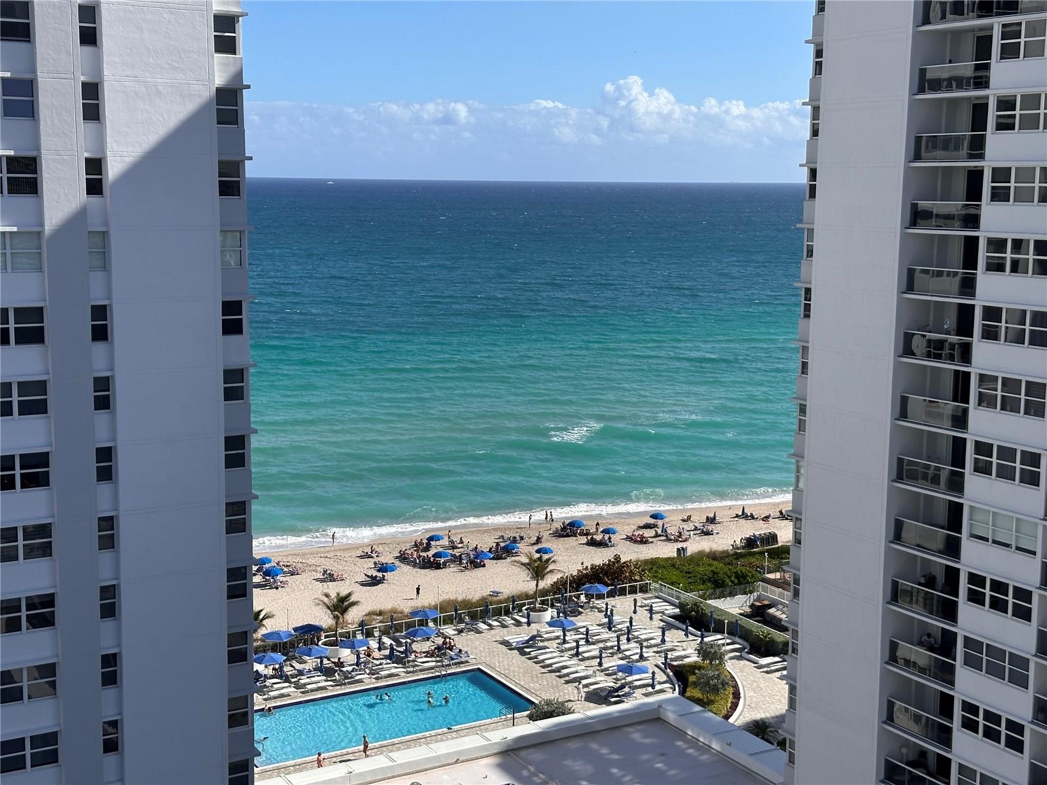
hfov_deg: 39.7
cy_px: 392
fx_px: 1452
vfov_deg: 30.3
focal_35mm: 48
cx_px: 524
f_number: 1.78
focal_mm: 6.86
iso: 64
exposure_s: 1/5000
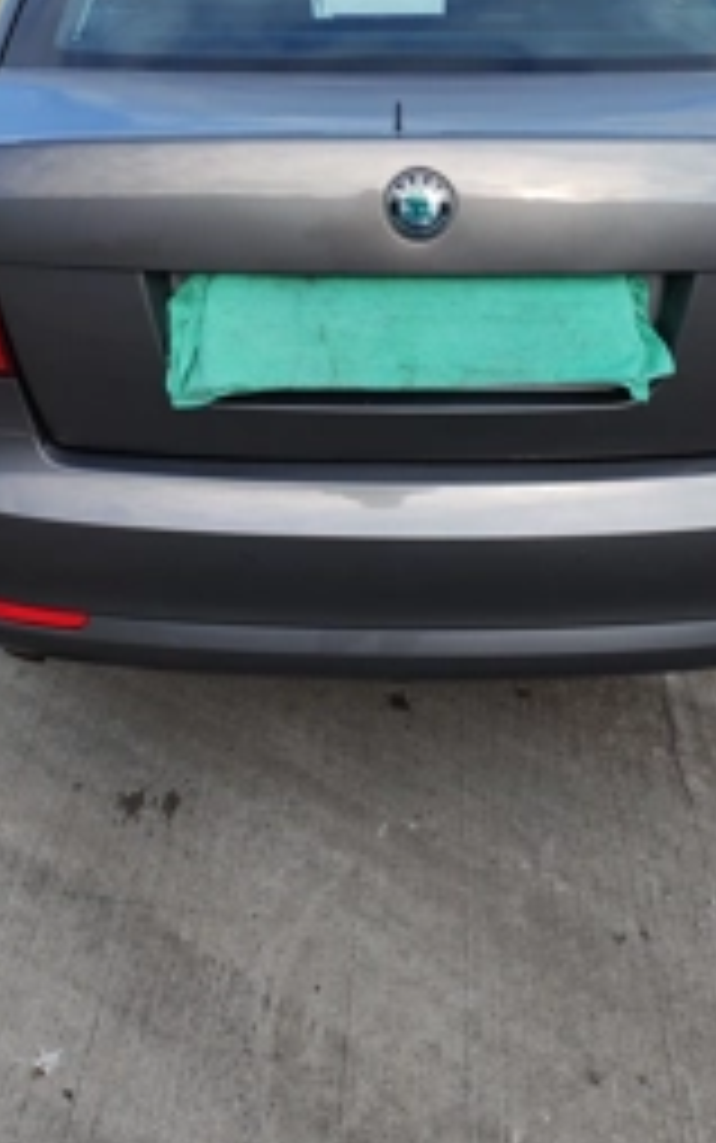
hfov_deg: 28.6
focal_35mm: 45
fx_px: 1403
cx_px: 369
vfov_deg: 43.3
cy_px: 328
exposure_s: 1/250
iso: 50
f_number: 1.9
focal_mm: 6.12
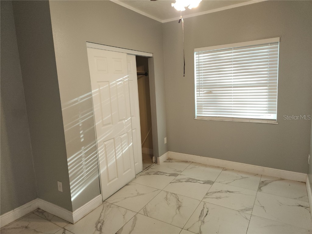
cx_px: 156
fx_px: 207
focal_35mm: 23
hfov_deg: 73.9
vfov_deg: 58.9
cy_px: 117
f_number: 1.8
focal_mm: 5.4
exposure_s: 1/60
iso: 80
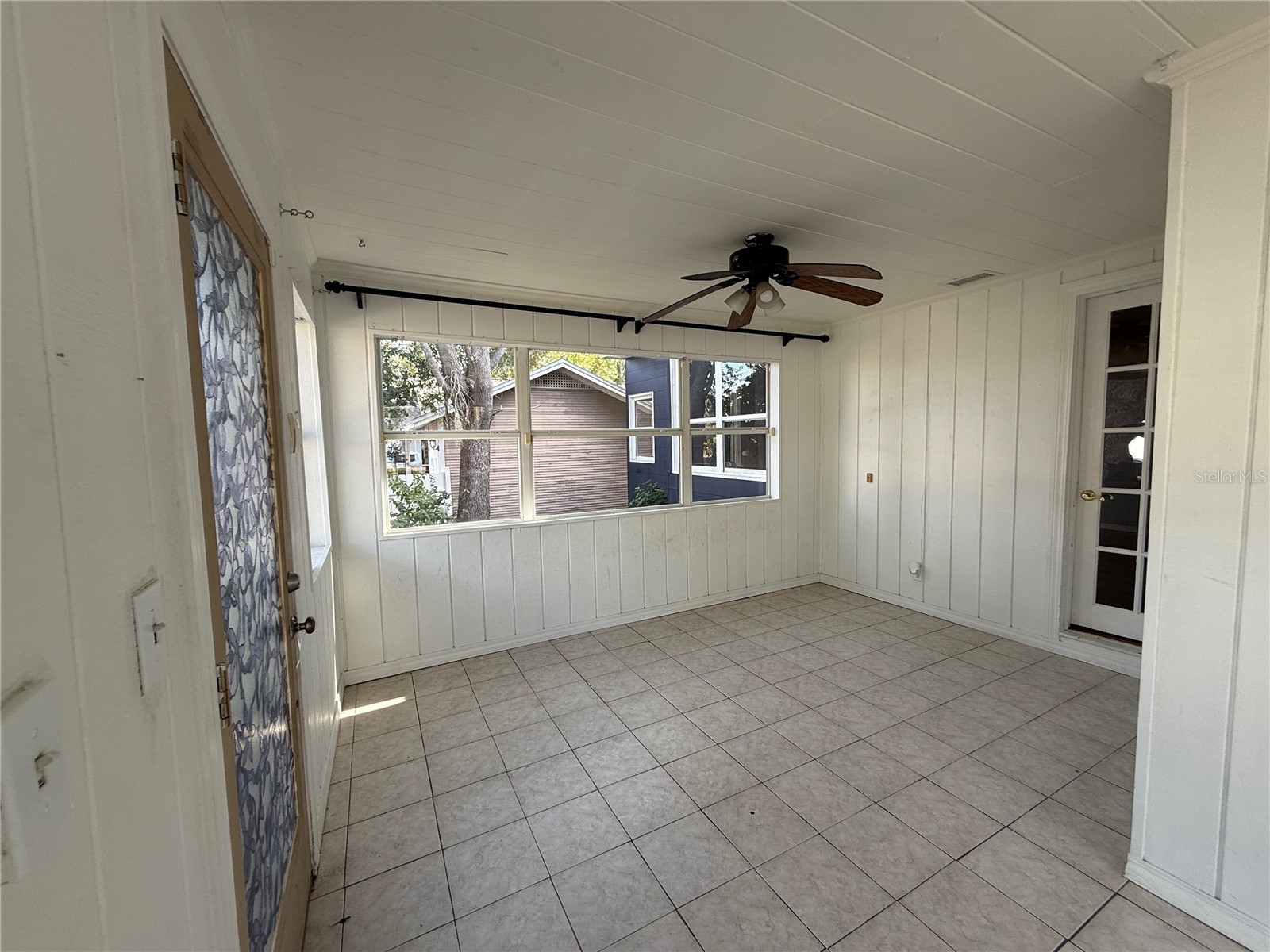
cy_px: 476
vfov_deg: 85.7
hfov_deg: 102.1
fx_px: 514
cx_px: 635
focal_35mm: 14
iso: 50
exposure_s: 1/99
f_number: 2.2
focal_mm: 2.22
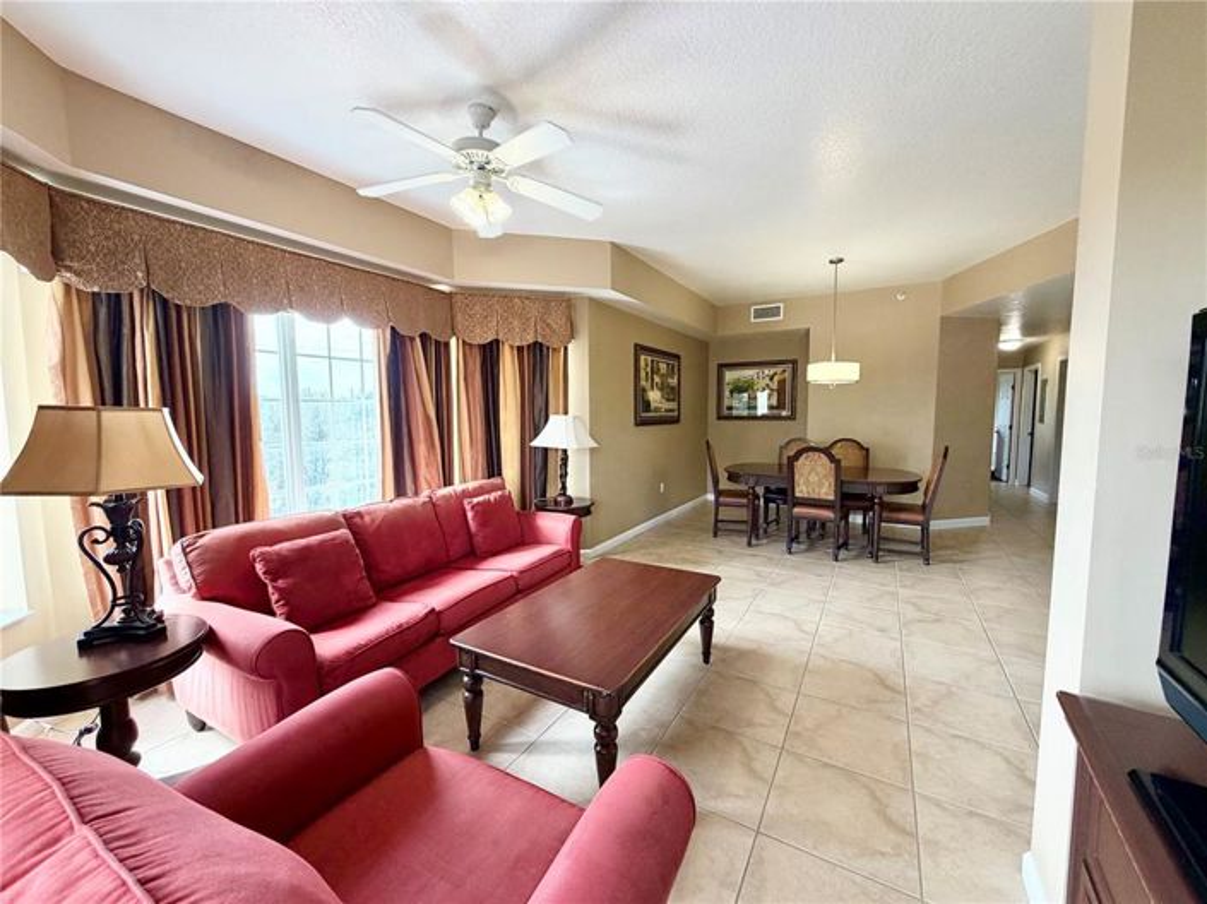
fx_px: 488
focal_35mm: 14
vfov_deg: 85.6
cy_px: 452
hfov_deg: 102.1
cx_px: 604
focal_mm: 2.22
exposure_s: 1/120
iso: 200
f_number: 2.2
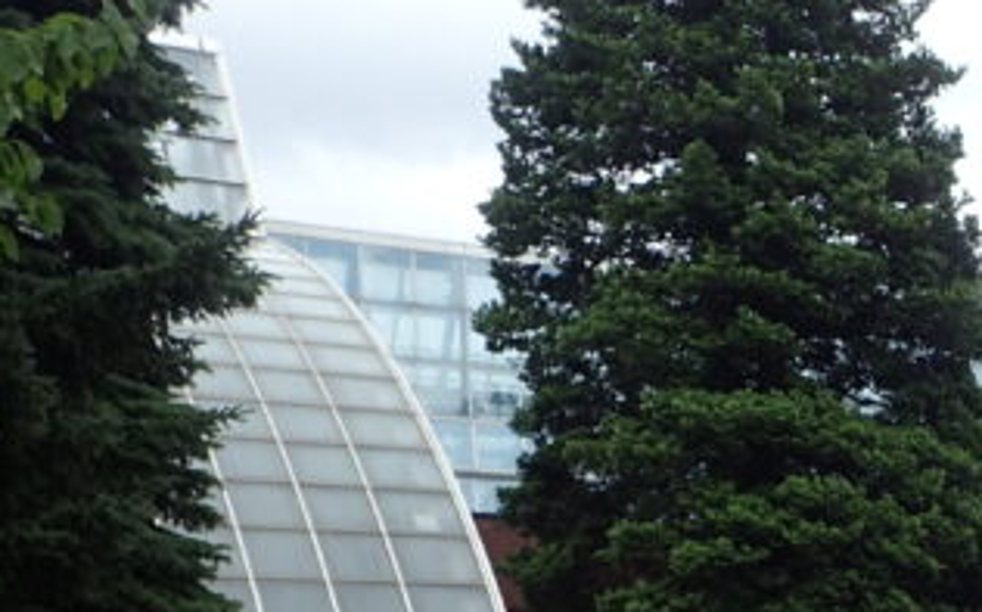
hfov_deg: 22.2
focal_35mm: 86
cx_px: 1187
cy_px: 892
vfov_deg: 14.3
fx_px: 2300
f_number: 2.8
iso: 100
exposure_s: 1/400
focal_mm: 4.5
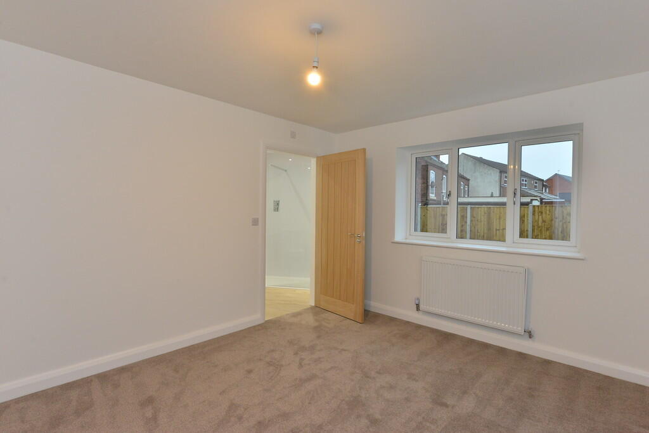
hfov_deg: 90.0
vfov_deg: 67.4
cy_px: 216
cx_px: 324
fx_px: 325
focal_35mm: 18
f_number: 8
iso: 1400
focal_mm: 18
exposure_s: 1/60
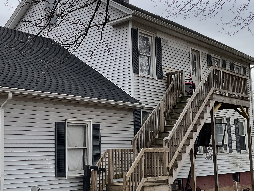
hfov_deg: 35.1
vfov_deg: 27.0
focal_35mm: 54
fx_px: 396
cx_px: 81
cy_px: 89
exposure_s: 1/383
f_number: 1.8
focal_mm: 3
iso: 16
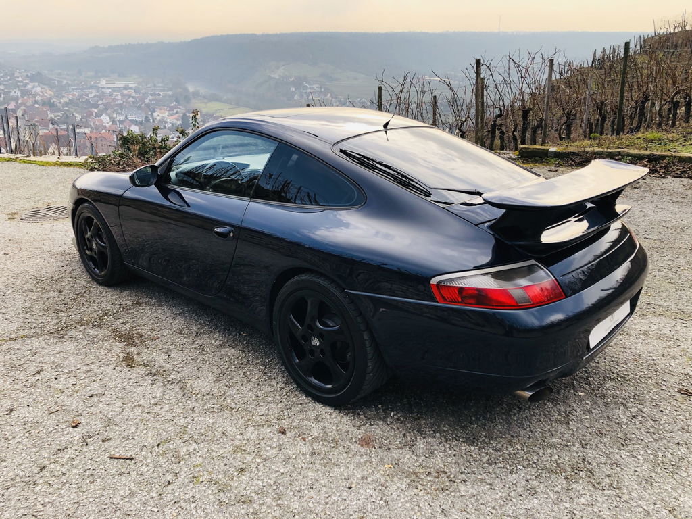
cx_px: 346
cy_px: 260
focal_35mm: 28
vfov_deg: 49.7
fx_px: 560
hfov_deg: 63.4
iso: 20
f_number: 1.8
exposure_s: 1/412
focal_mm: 3.99
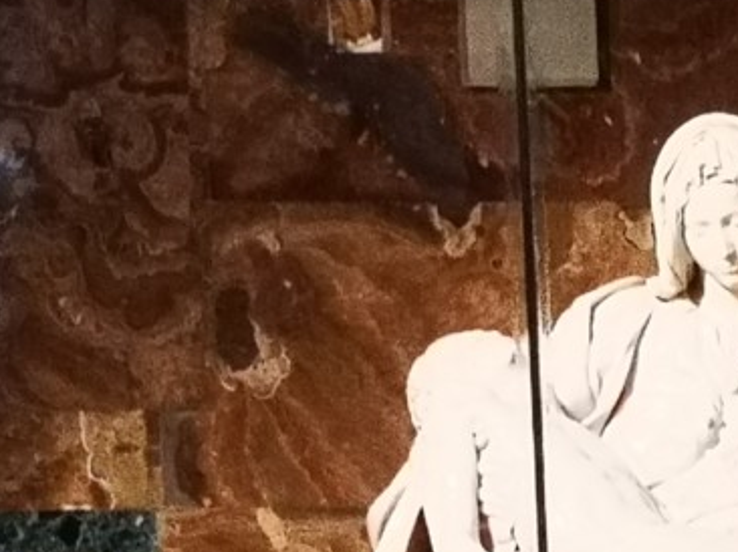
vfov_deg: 6.0
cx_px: 605
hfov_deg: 8.1
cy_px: 647
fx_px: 5220
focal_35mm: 245
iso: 320
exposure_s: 1/33.3
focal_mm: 3.95
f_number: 1.8
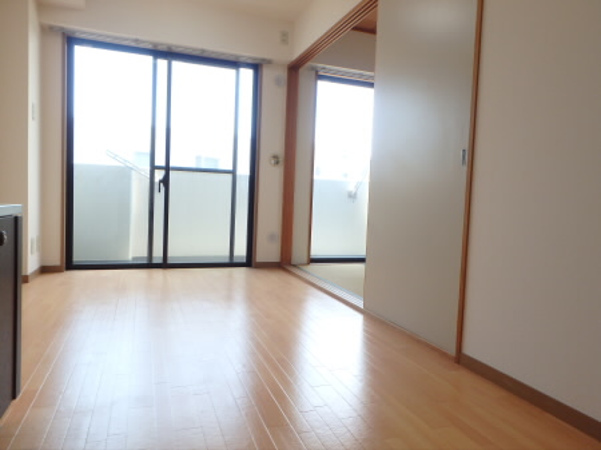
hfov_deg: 71.6
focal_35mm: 24
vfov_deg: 56.8
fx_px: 416
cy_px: 225
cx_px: 300
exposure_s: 1/60
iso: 125
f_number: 3.9
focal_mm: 4.2
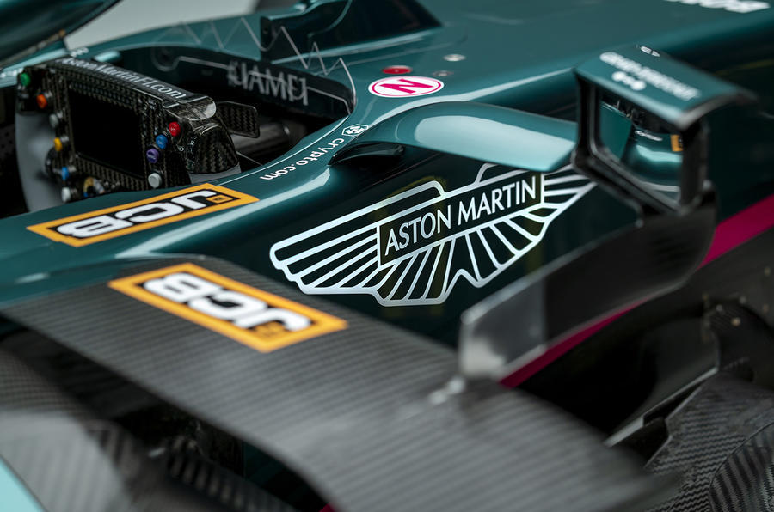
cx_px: 387
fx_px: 1824
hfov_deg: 24.0
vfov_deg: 16.0
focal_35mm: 85
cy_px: 256
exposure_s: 1/100
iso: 400
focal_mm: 85
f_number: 3.5
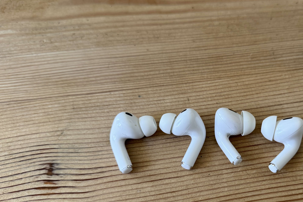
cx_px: 211
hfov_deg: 51.8
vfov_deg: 36.4
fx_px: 303
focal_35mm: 36
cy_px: 140
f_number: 1.78
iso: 200
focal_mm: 6.76
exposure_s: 1/121
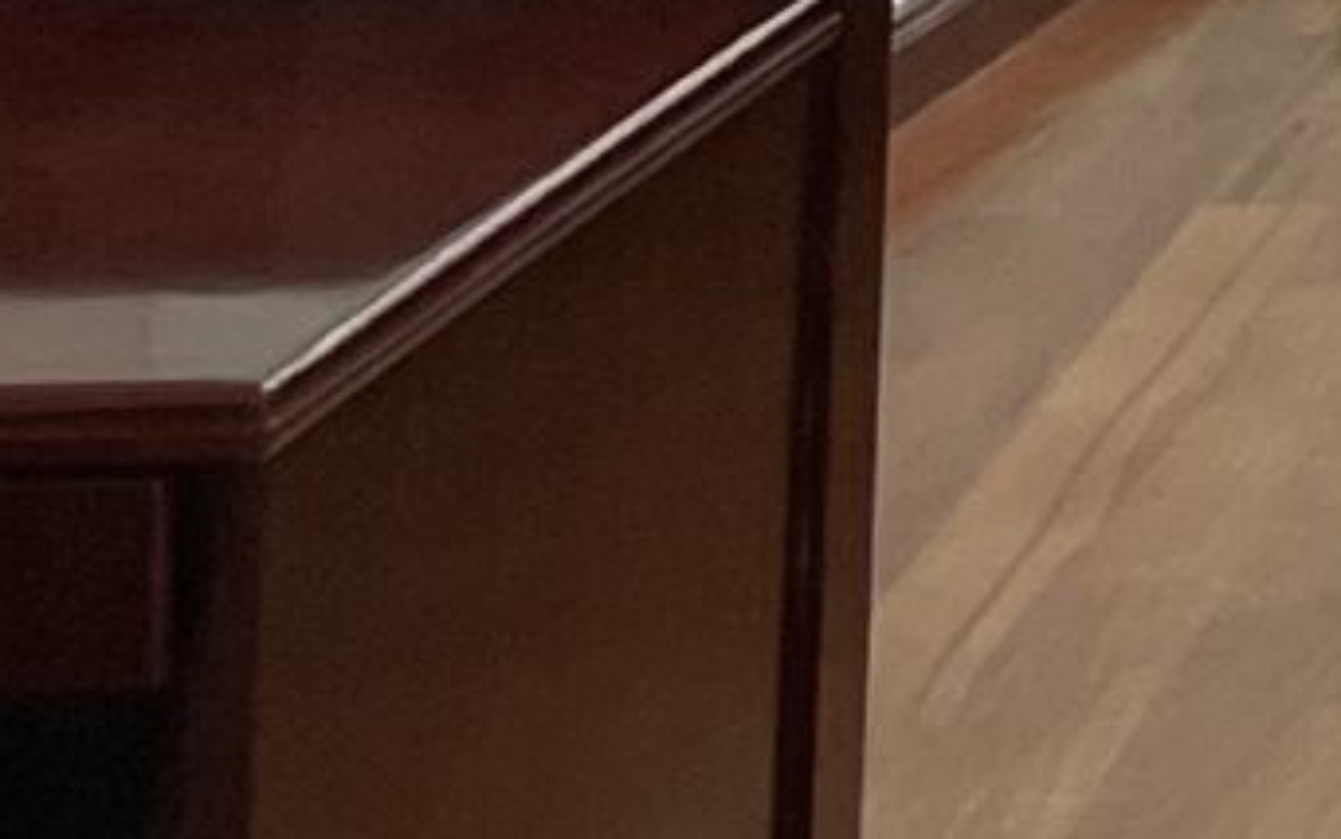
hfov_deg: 8.6
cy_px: -2474
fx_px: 7531
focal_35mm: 206
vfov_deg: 5.6
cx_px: 3964
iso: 125
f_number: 1.6
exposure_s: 1/121
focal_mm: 4.2
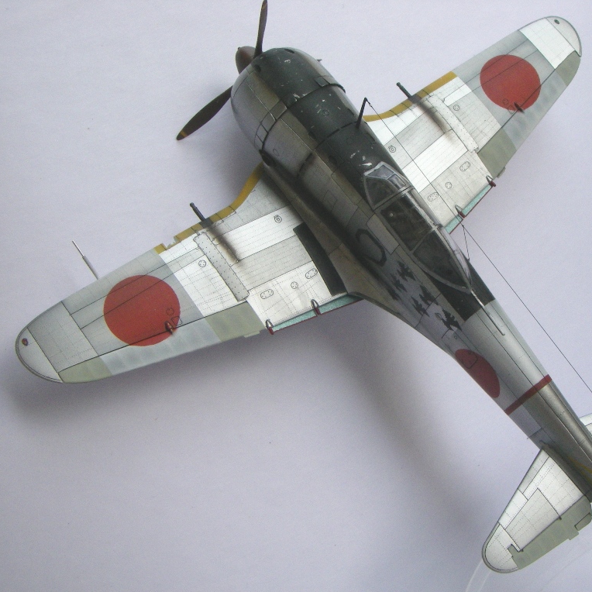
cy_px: 296
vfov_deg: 37.6
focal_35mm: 45
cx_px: 381
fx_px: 871
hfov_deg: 37.3
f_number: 6.6
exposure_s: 1/200
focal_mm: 6.3
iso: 200
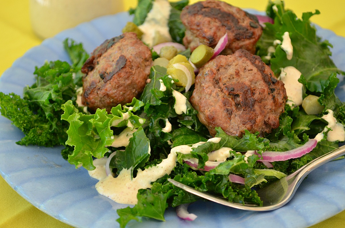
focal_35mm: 82
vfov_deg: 16.5
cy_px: 114
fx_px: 789
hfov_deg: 24.7
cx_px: 172
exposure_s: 1/80
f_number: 6.3
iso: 640
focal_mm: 55
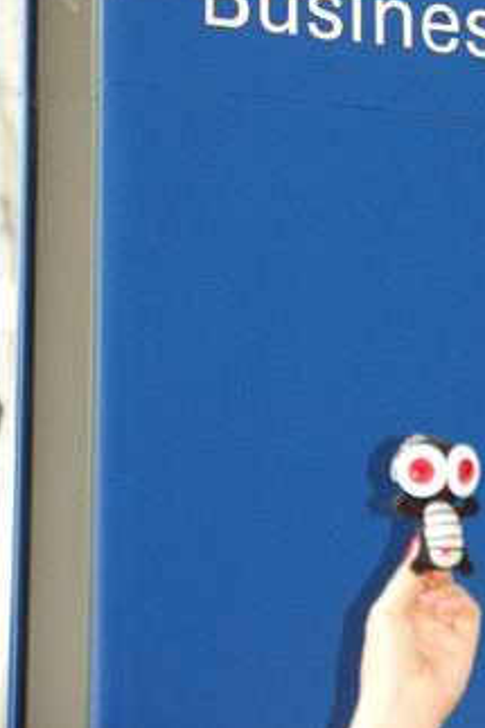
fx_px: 4754
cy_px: 117
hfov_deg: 5.8
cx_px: 377
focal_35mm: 235
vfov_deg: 8.7
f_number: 5.6
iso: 900
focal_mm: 92
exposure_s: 1/60
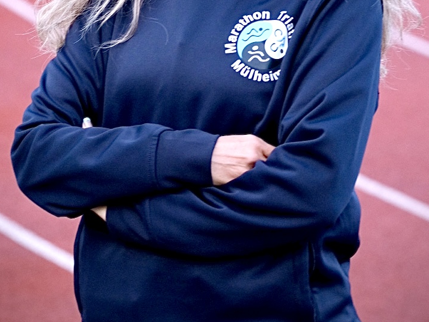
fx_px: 2541
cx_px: 210
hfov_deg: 9.7
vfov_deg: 7.2
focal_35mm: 205
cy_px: 30
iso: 800
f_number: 2.8
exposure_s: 1/125
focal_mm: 90
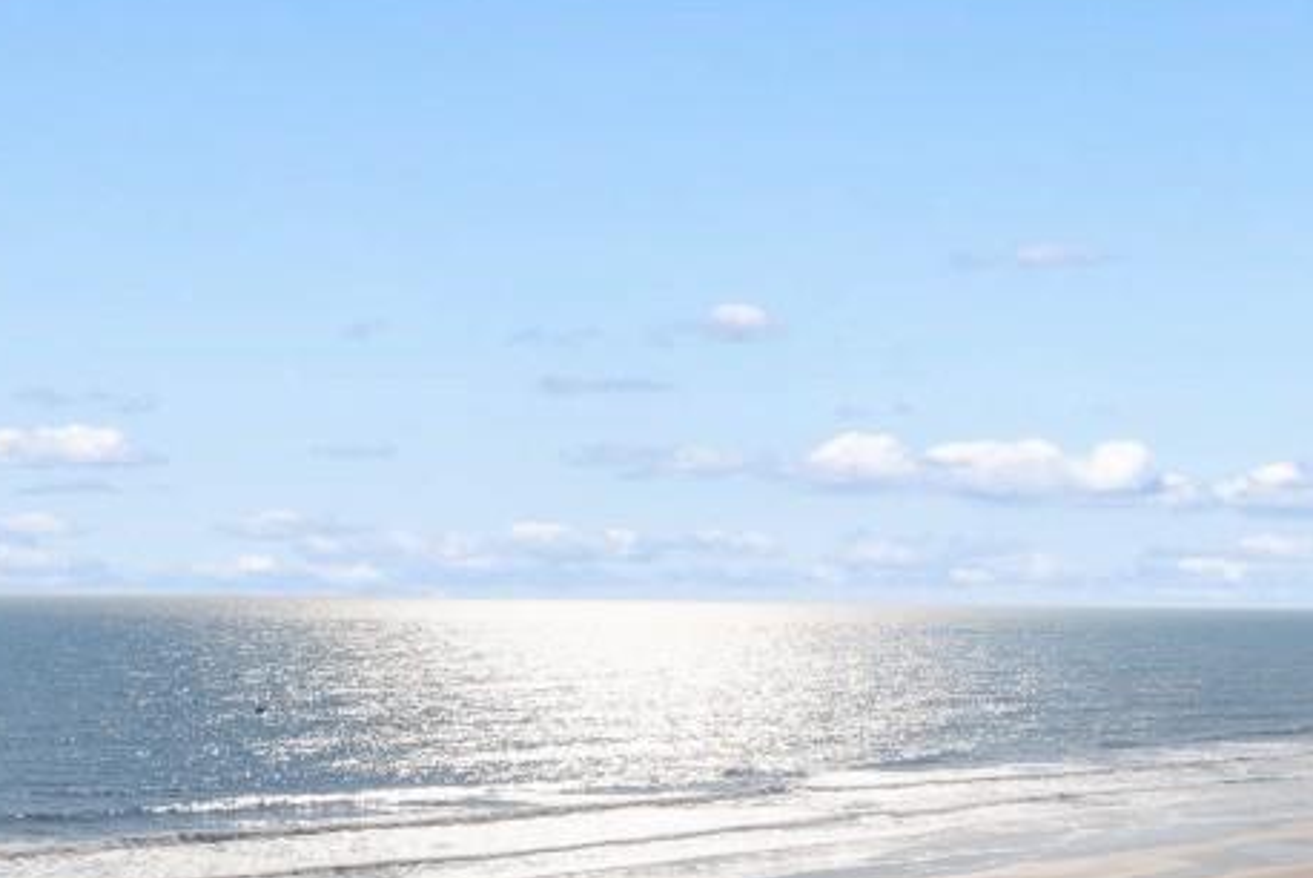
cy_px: 542
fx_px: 1934
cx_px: 725
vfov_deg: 25.5
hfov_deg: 37.5
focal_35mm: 53
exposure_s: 1/500
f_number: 11
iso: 100
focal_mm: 10
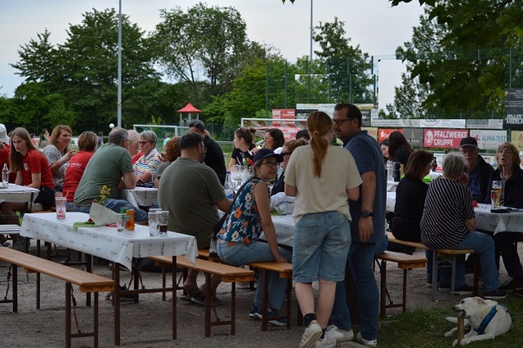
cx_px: 262
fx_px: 1198
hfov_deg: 24.6
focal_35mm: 82
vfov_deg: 16.5
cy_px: 174
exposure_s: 1/1000
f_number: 4.5
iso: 560
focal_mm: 55
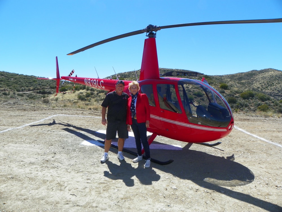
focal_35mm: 26
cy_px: 106
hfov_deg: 67.3
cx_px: 141
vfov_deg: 53.1
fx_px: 212
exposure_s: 1/320
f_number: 5.6
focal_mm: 4.6
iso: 64
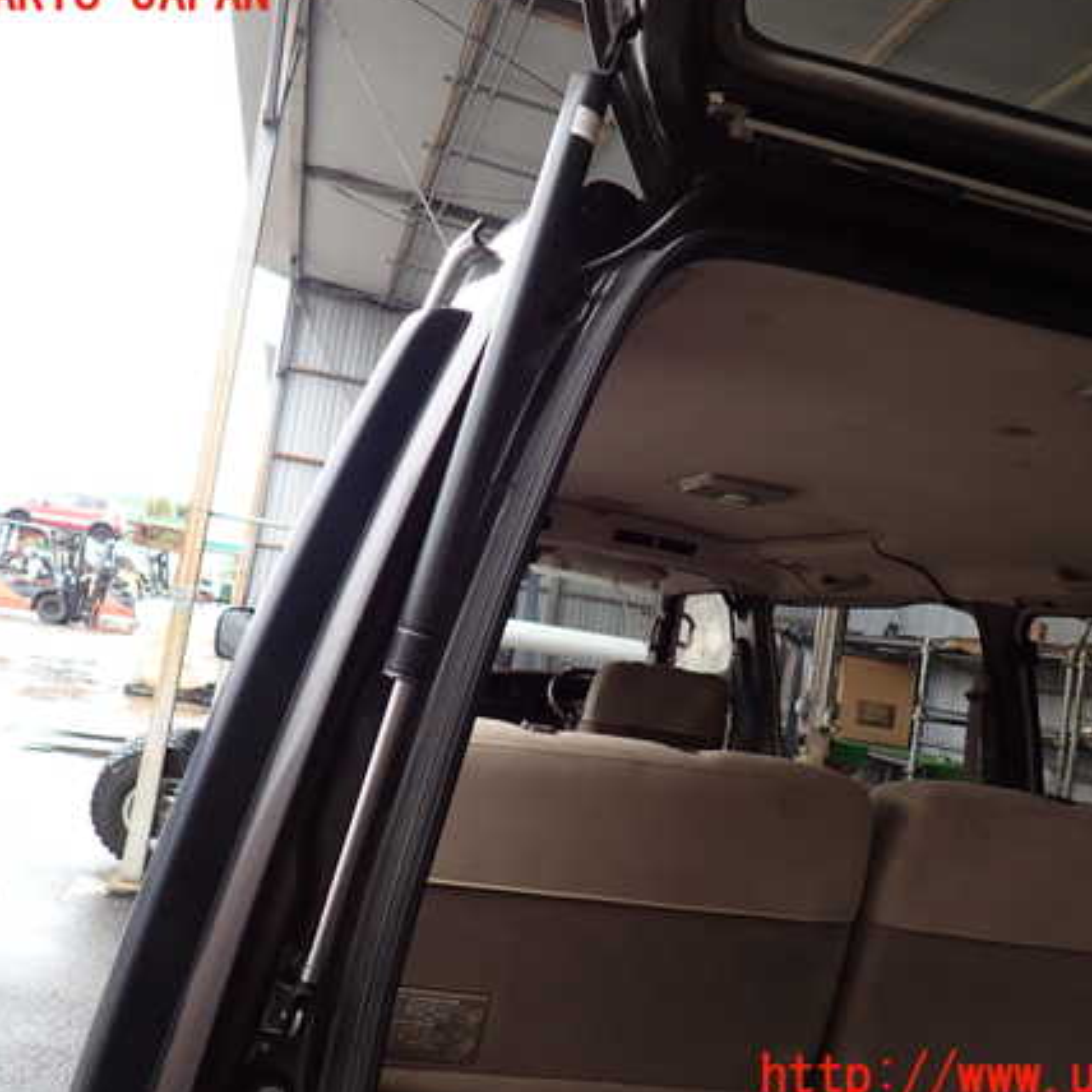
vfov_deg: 52.5
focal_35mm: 31
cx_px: 572
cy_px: 536
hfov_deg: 52.5
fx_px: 1106
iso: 100
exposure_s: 1/100
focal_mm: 4.5
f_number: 2
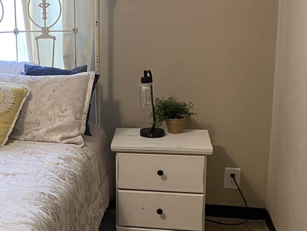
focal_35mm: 63
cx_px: -4
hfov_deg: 28.7
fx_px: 559
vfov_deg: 23.3
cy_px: 124
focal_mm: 4.25
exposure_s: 1/60
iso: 160
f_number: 1.8
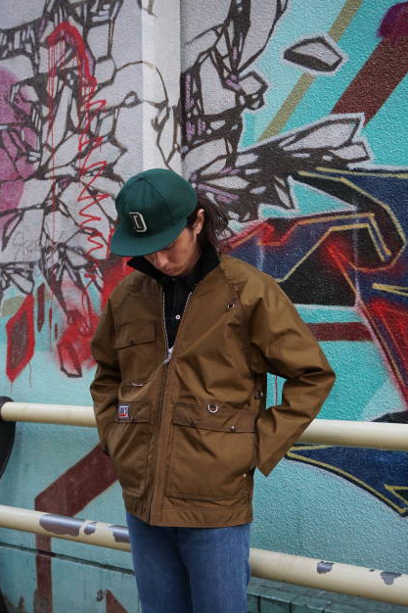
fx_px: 782
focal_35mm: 46
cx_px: 205
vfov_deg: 42.8
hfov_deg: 29.2
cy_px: 308
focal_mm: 30
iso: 1250
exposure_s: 1/160
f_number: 5
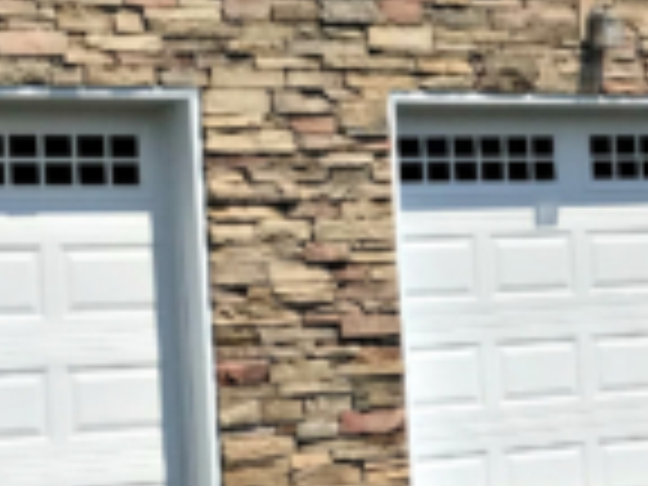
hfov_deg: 14.2
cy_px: 362
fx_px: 2565
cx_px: 623
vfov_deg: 10.8
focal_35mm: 137
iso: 20
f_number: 1.8
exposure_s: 1/4000
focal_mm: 3.99
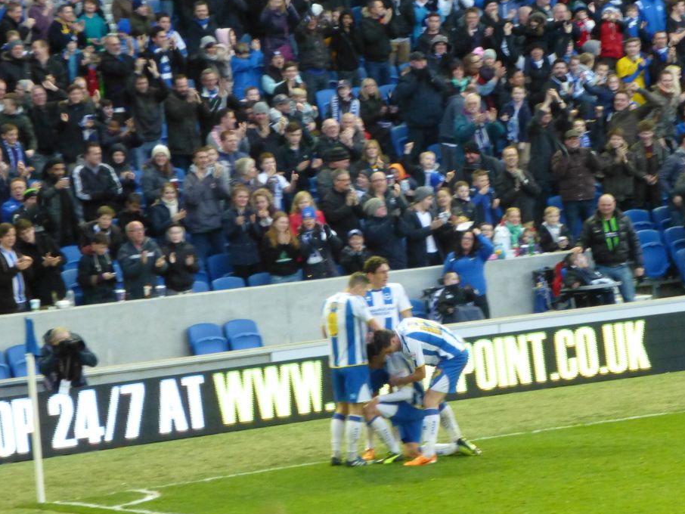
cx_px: 429
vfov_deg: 6.4
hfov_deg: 8.5
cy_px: 235
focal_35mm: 233
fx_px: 4612
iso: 800
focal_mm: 31.3
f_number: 5.4
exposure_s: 1/30
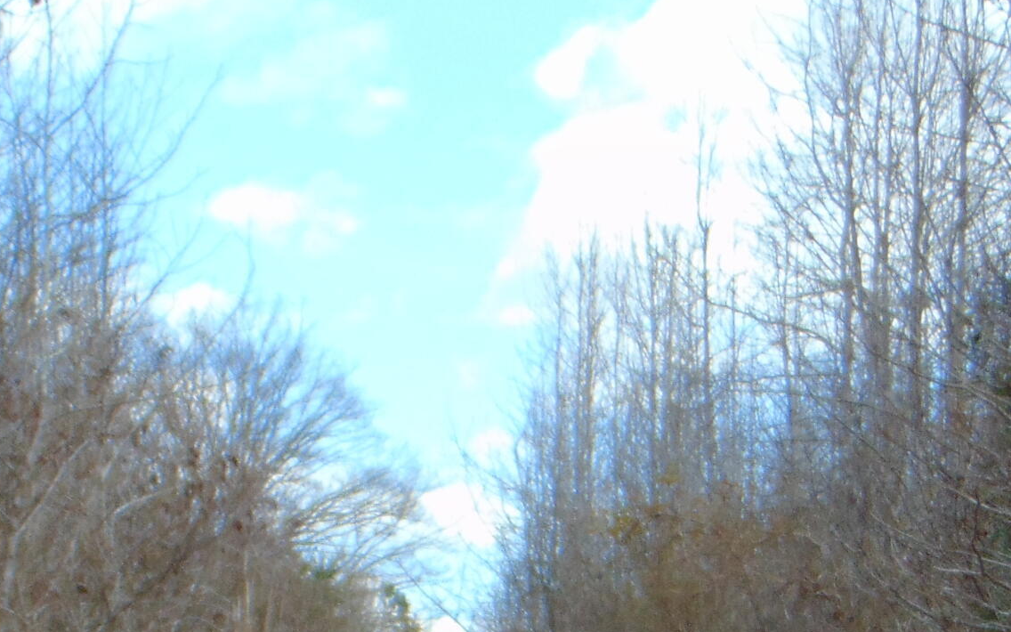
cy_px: 819
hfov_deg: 21.2
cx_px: 496
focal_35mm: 98
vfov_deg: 12.9
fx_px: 2700
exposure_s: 1/320
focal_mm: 6.3
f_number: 3.2
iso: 80
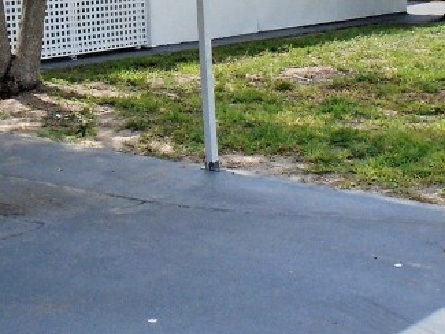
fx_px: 1055
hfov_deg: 23.8
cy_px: -25
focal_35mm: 82
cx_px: 218
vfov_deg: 17.4
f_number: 8
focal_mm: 4.6
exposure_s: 1/250
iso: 160
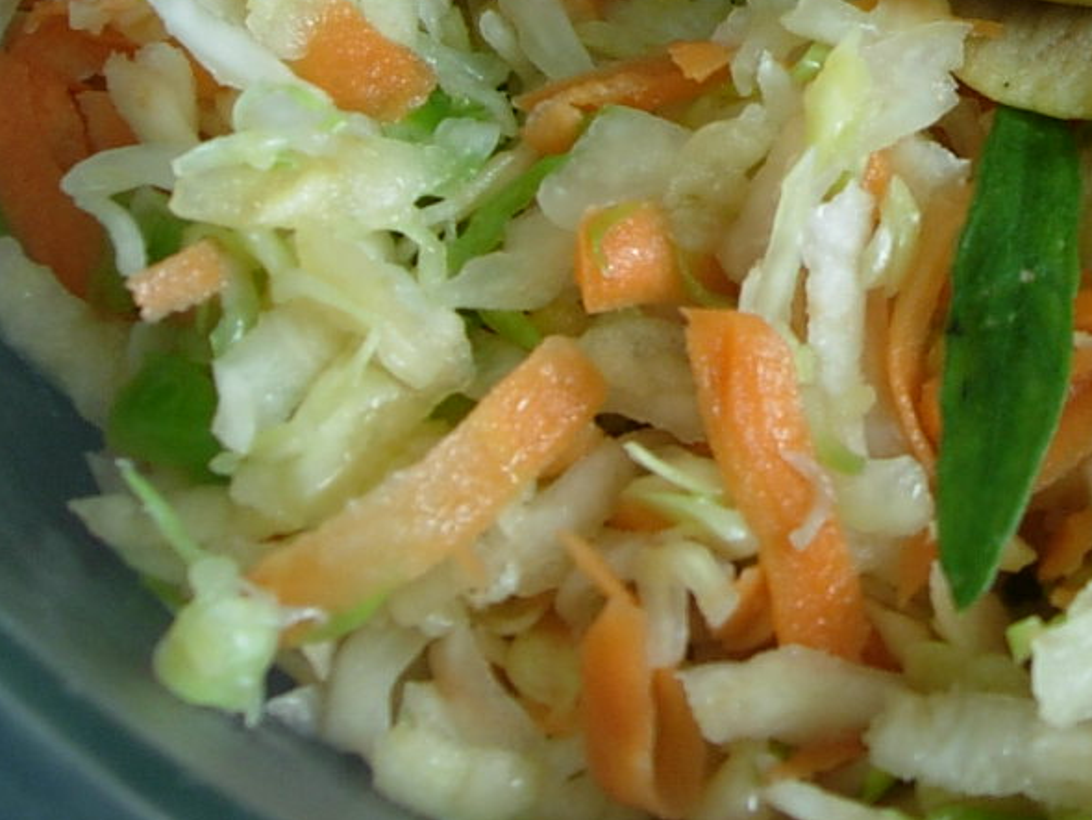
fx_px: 3251
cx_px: 1225
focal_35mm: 103
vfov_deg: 14.1
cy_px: -57
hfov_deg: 18.3
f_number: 2.8
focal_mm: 7.8
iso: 64
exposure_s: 1/42.7
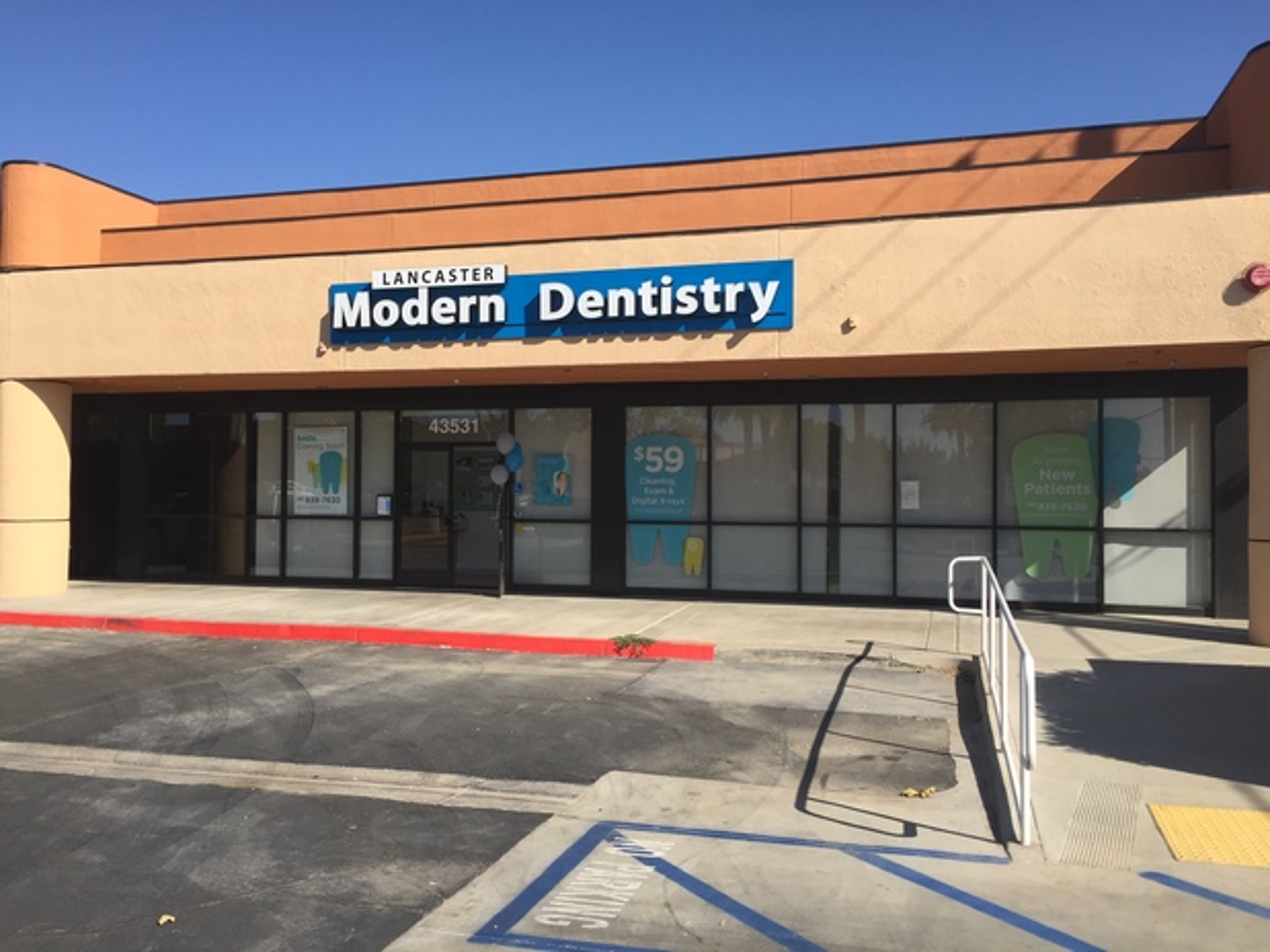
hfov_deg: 61.7
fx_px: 1064
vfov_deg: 48.2
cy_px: 476
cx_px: 635
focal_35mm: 29
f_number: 2.2
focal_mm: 4.15
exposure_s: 1/1883
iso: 32
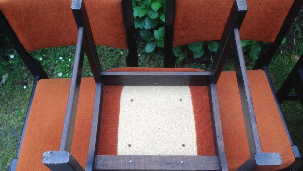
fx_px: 289
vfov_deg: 32.8
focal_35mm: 36
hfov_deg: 55.3
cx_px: 152
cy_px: 87
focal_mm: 4.12
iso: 50
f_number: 2.4
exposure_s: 1/261
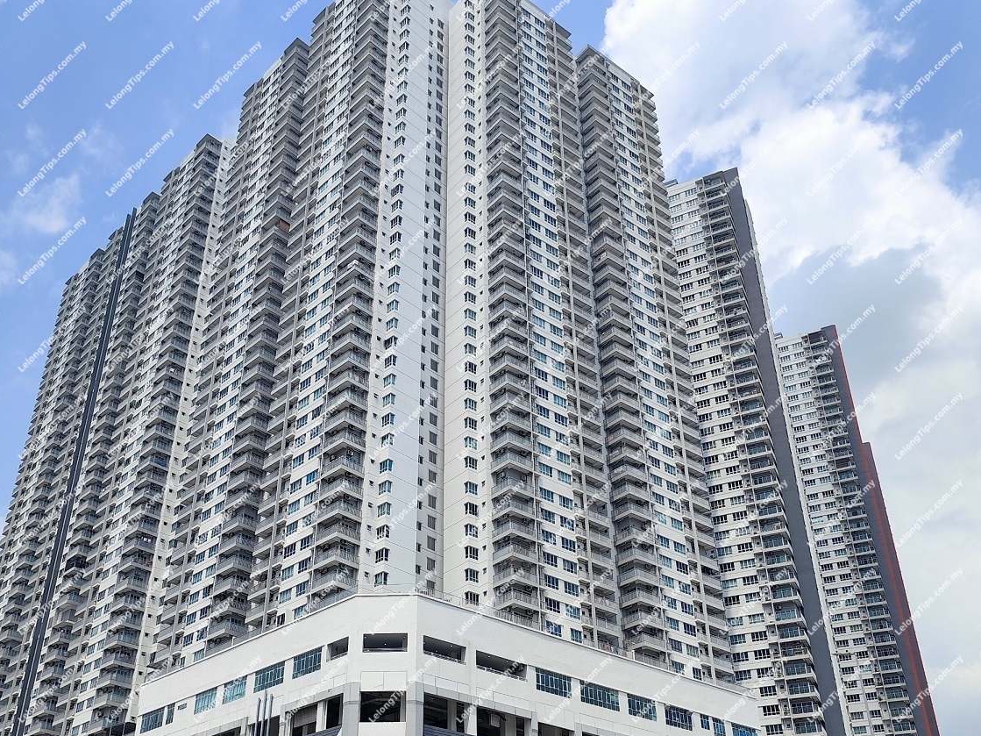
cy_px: 439
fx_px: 878
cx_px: 406
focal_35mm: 31
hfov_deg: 58.0
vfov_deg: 45.2
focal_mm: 6.14
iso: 50
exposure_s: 1/1360
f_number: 1.65
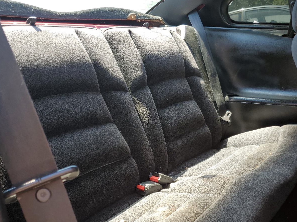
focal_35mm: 35
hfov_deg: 52.6
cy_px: 146
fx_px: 300
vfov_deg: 40.2
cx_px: 157
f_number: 1.5
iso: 50
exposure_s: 1/227
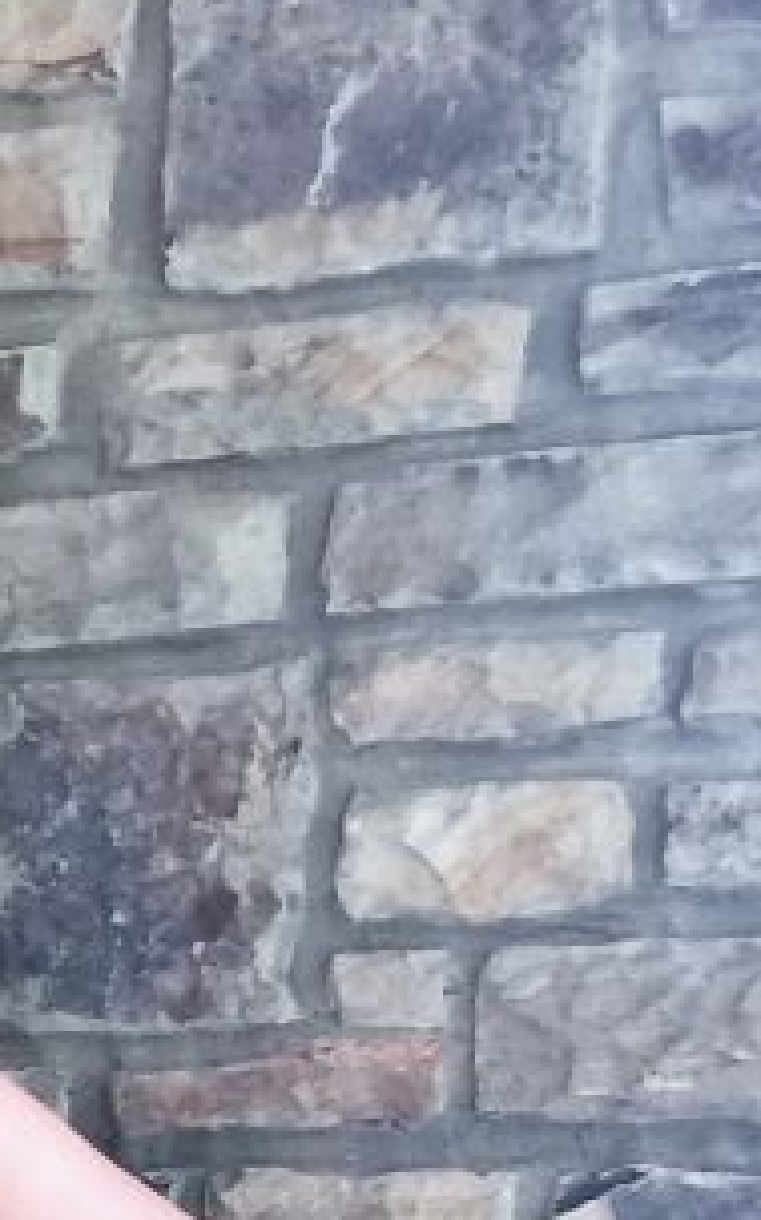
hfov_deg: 11.9
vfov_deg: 17.4
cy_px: 1973
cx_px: -459
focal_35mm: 104
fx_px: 3456
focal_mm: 4.15
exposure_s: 1/15
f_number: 2.2
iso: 32
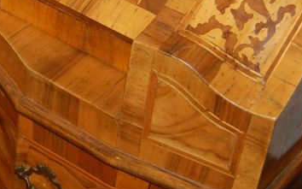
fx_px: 1094
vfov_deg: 9.8
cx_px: -119
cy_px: 45
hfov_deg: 14.8
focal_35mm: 133
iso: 400
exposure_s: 1/60
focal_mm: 22
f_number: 3.8
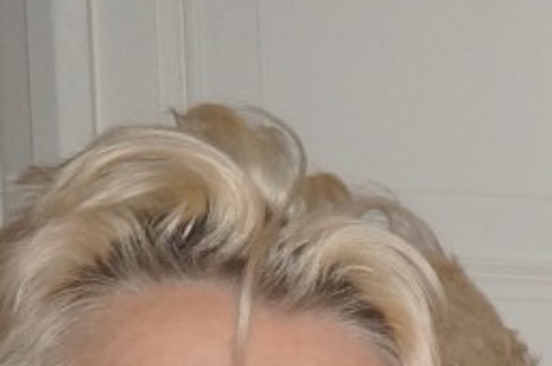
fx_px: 3905
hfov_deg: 7.2
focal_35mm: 255
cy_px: 749
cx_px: 1619
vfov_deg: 5.3
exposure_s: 1/60
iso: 800
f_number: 4.5
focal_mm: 27
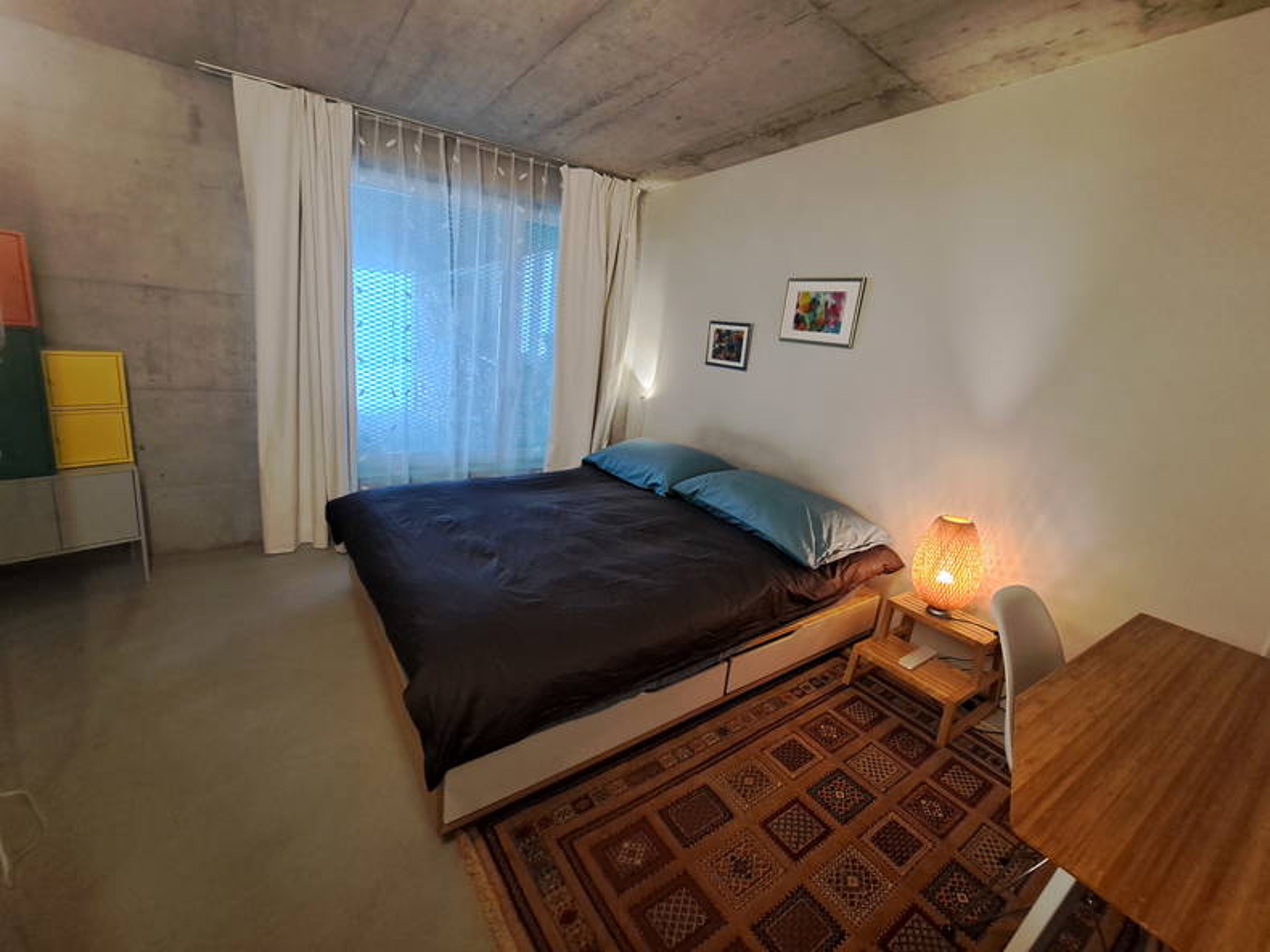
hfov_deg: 106.2
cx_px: 635
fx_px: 477
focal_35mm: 13
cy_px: 476
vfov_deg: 89.9
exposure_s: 1/33
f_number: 2.2
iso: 200
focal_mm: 1.74
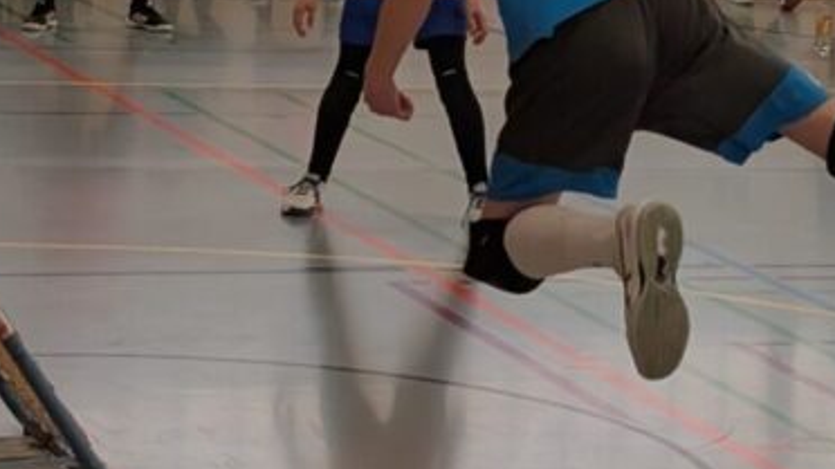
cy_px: -46
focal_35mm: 147
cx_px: 790
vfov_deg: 8.2
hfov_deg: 14.4
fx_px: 3254
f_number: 1.68
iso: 223
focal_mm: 6.9
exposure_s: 1/789
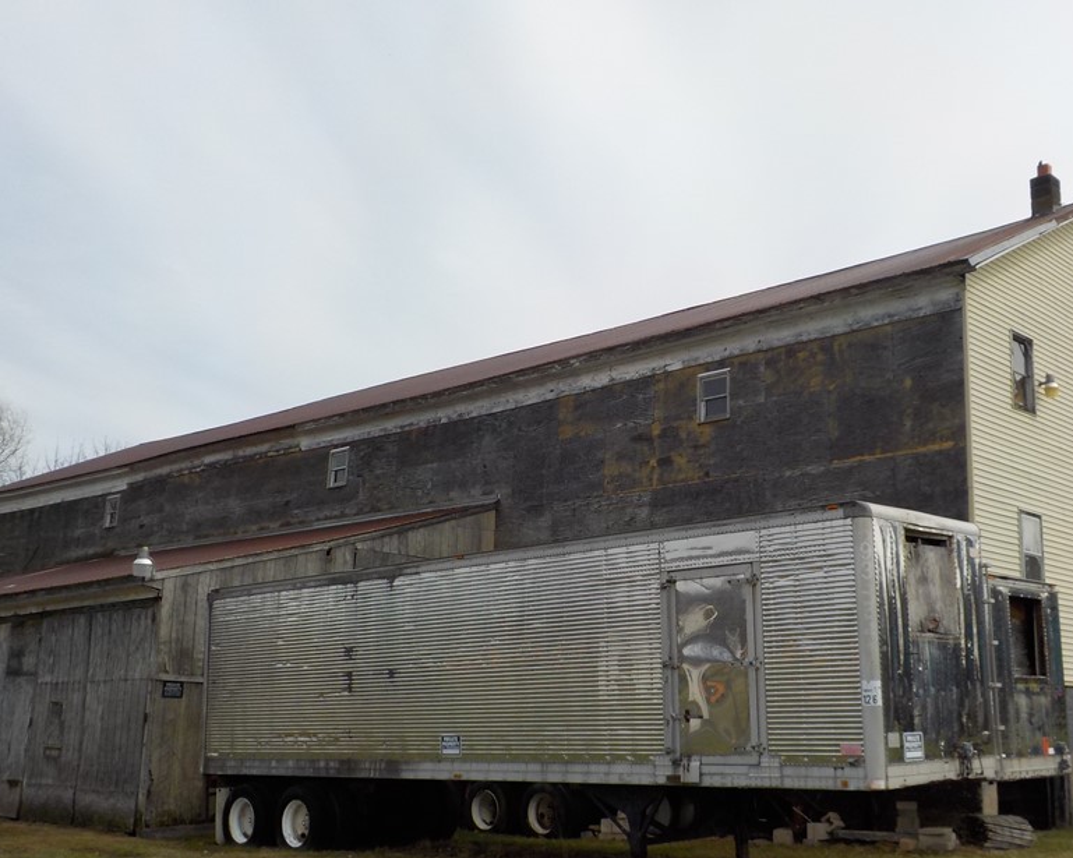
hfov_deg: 46.7
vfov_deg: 38.2
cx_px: 625
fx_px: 1238
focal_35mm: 39
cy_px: 469
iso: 125
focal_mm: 4.1
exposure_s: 1/1250
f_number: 3.3
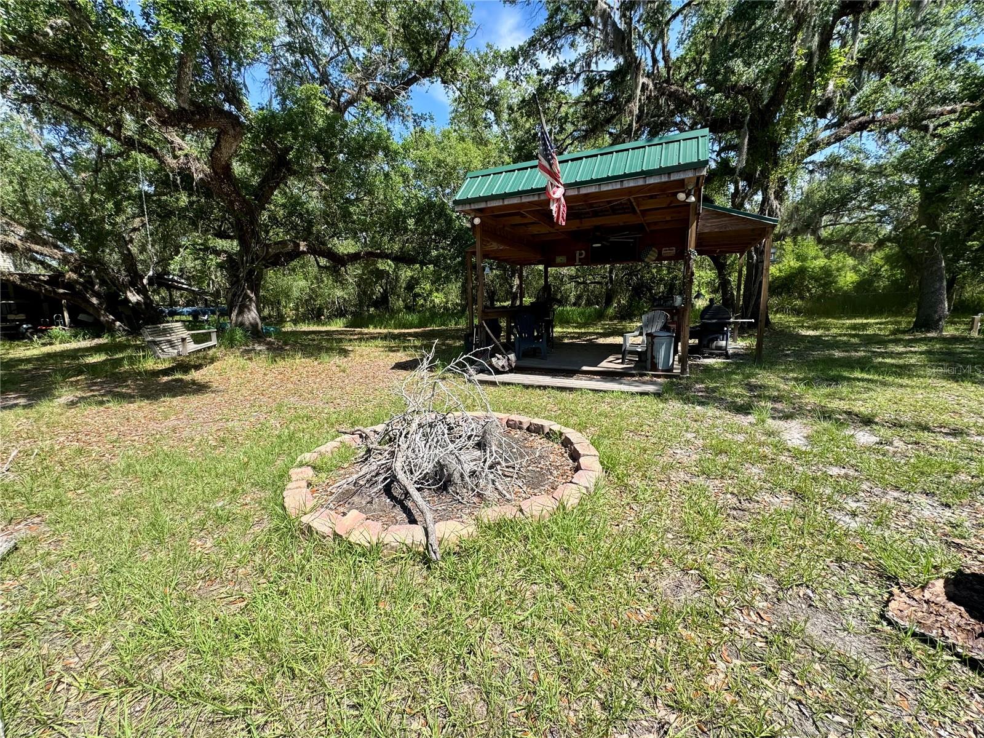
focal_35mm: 14
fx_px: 398
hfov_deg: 102.1
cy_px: 369
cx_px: 492
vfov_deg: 85.7
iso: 50
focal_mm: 2.22
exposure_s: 1/1063
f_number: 2.2
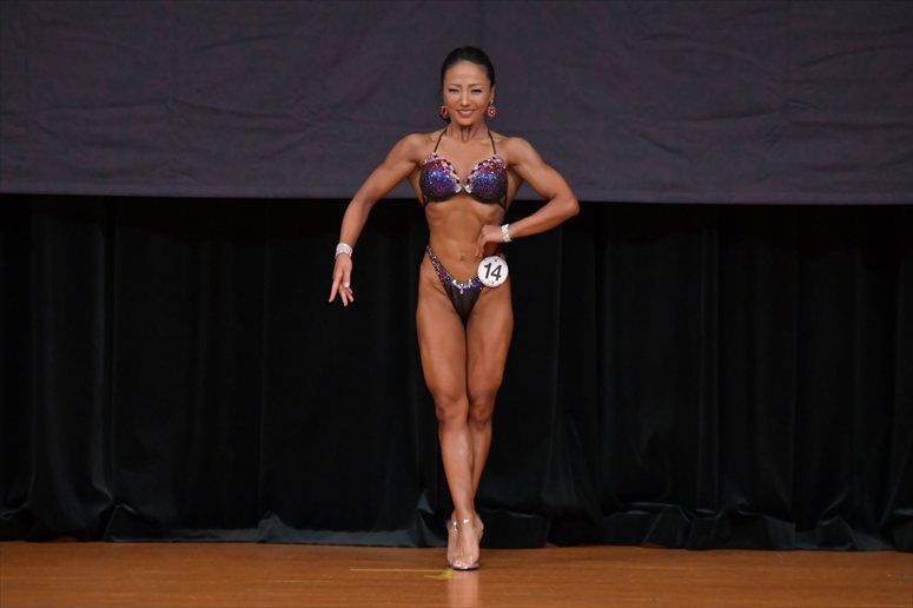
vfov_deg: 4.0
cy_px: 304
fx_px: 8745
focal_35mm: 345
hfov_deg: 6.0
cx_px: 456
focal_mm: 230
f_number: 5.6
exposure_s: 1/400
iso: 4000
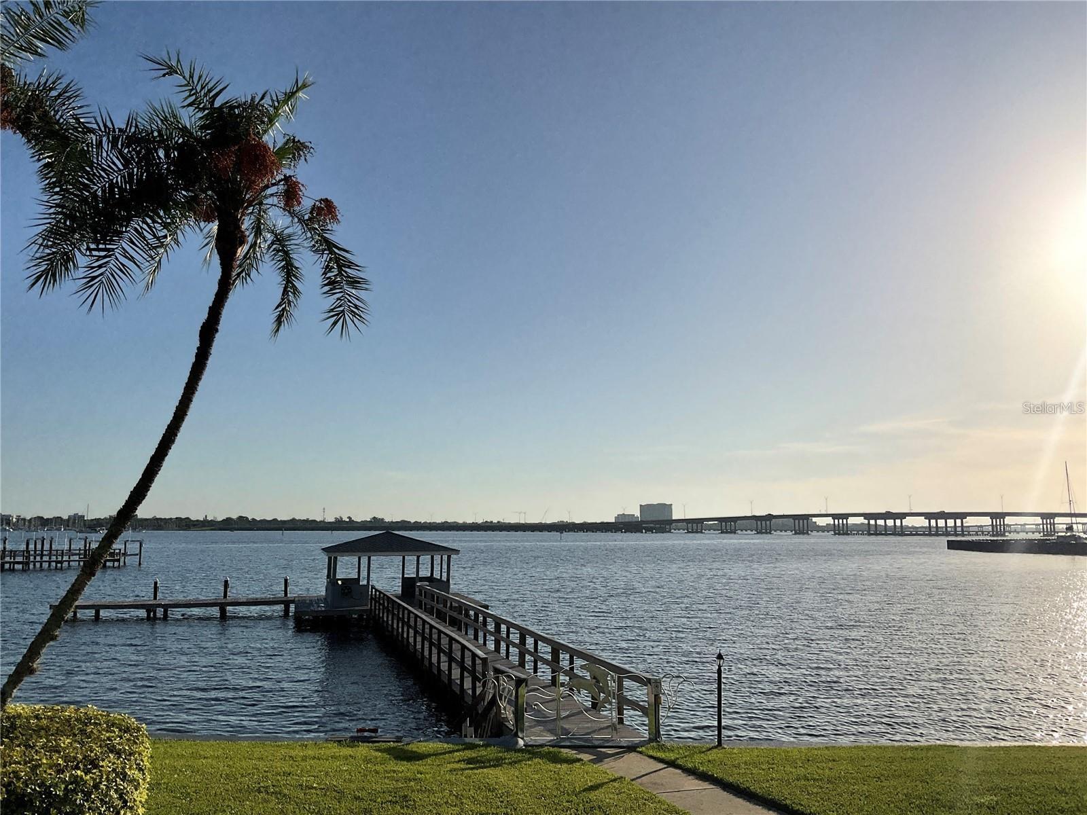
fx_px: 911
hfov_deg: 61.7
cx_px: 544
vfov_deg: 48.2
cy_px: 408
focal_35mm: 29
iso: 20
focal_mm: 3
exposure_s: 1/6536
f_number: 1.8
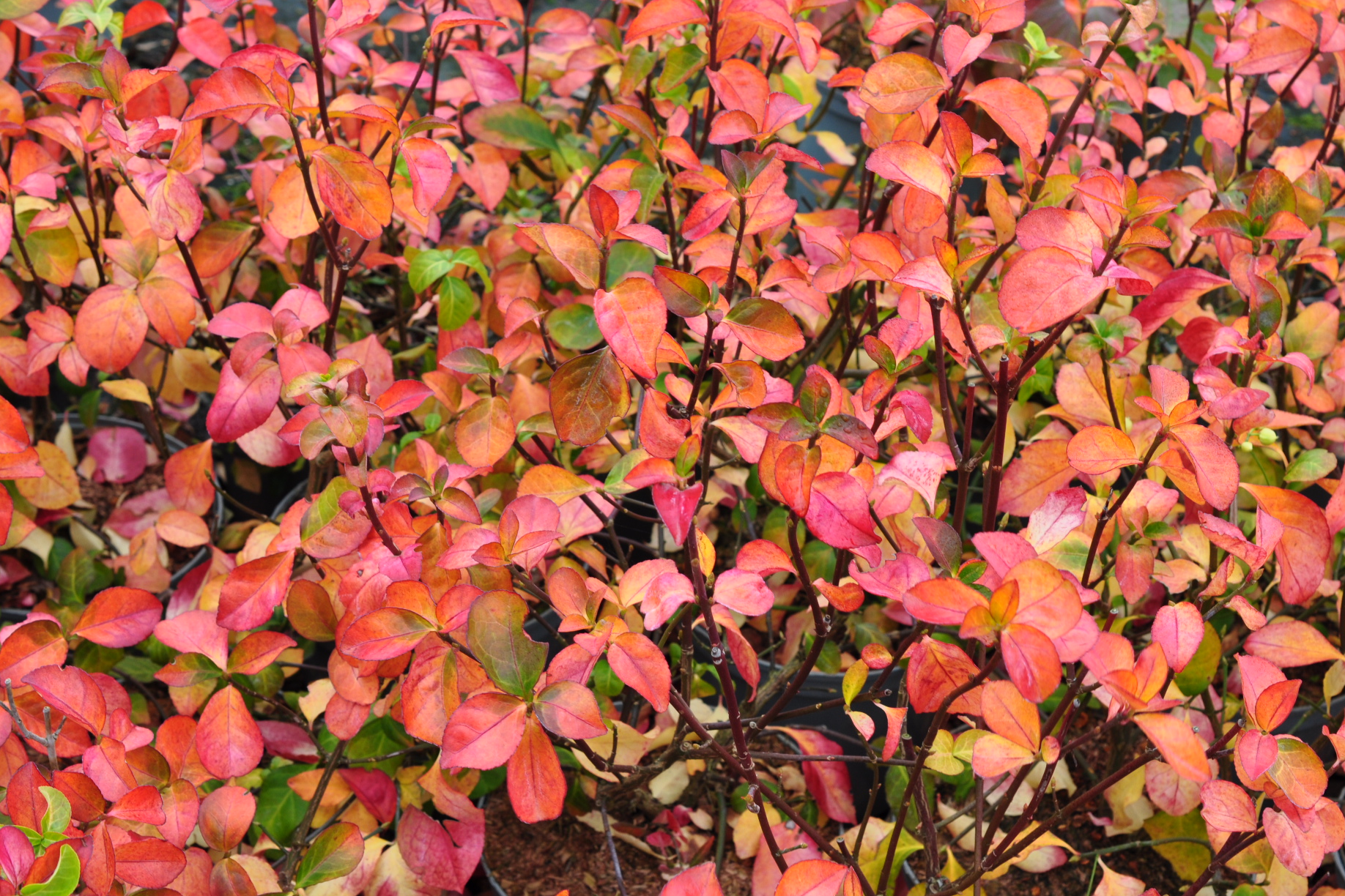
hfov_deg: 28.8
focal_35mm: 70
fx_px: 2615
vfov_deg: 19.5
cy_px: 449
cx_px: 756
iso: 200
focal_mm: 40
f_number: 8
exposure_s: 1/50
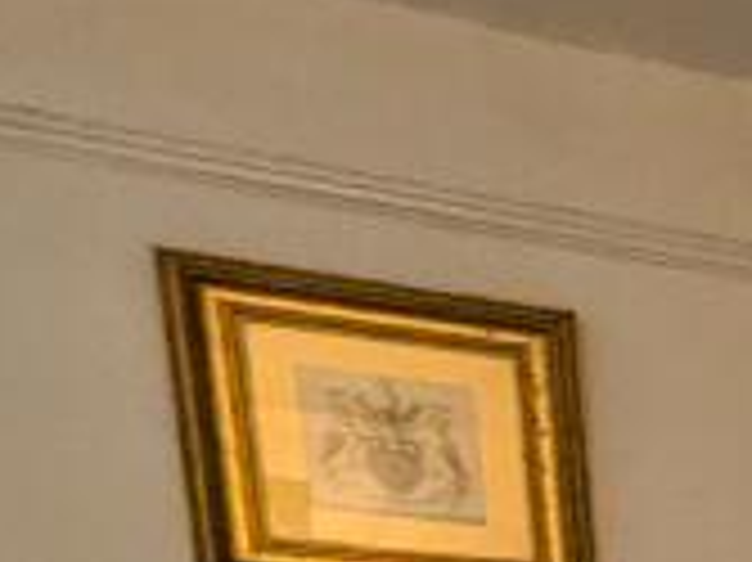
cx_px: 1999
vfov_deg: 14.2
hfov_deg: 13.2
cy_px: 1135
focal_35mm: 86
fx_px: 1867
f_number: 2.2
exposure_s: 1/50
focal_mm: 1.83
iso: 73
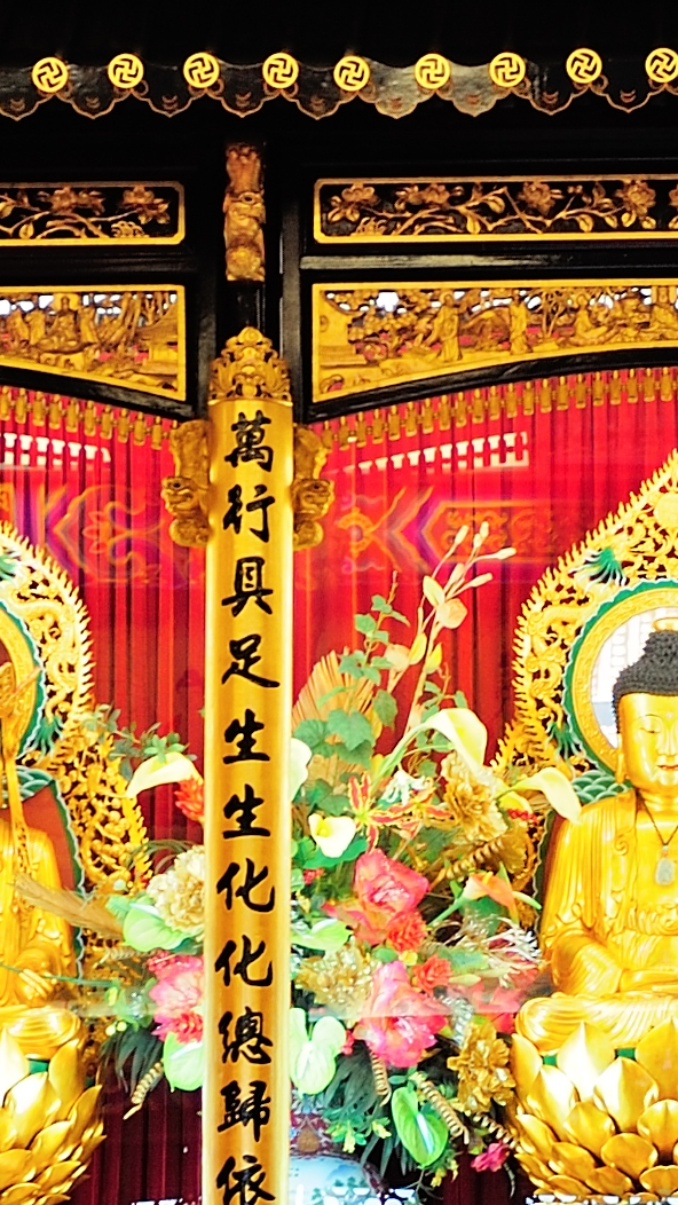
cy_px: 980
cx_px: 585
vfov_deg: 12.8
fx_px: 5336
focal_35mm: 167
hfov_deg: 7.3
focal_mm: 40
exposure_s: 1/45
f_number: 2.8
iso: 500
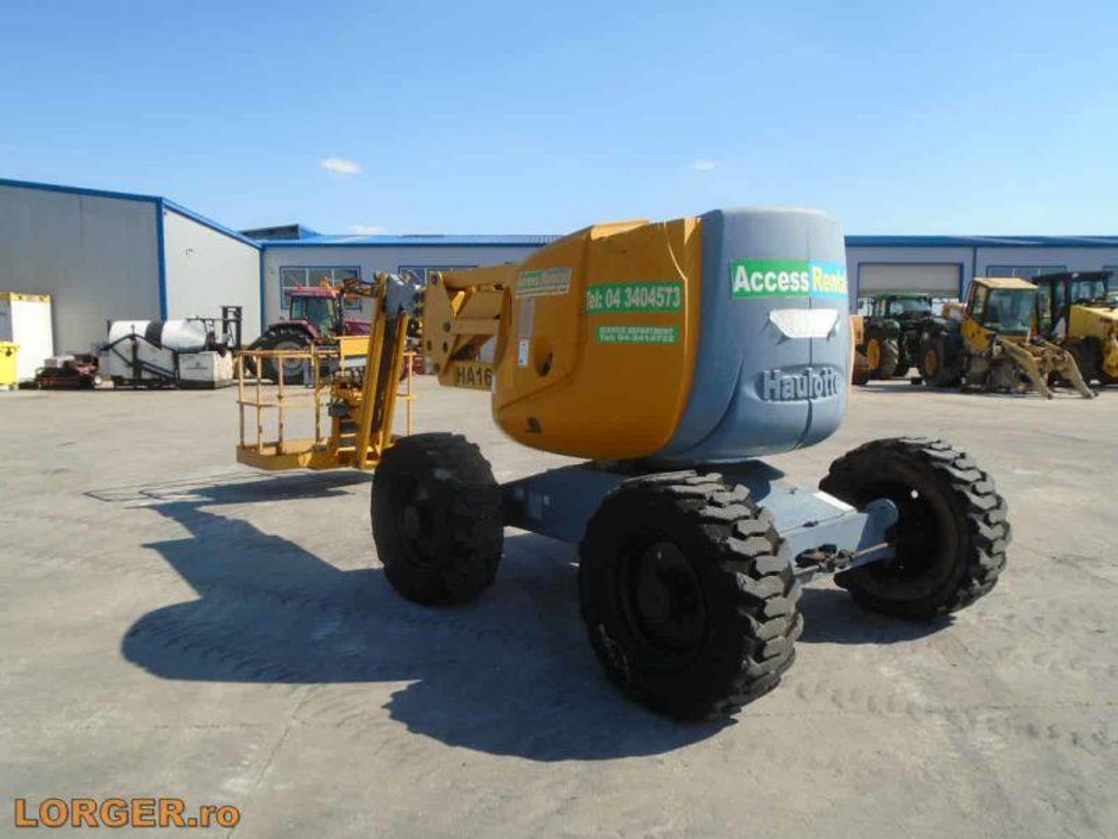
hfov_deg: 67.3
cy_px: 420
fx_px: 840
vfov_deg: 53.1
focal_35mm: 26
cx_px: 559
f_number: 3.2
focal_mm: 4.6
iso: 100
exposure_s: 1/1000
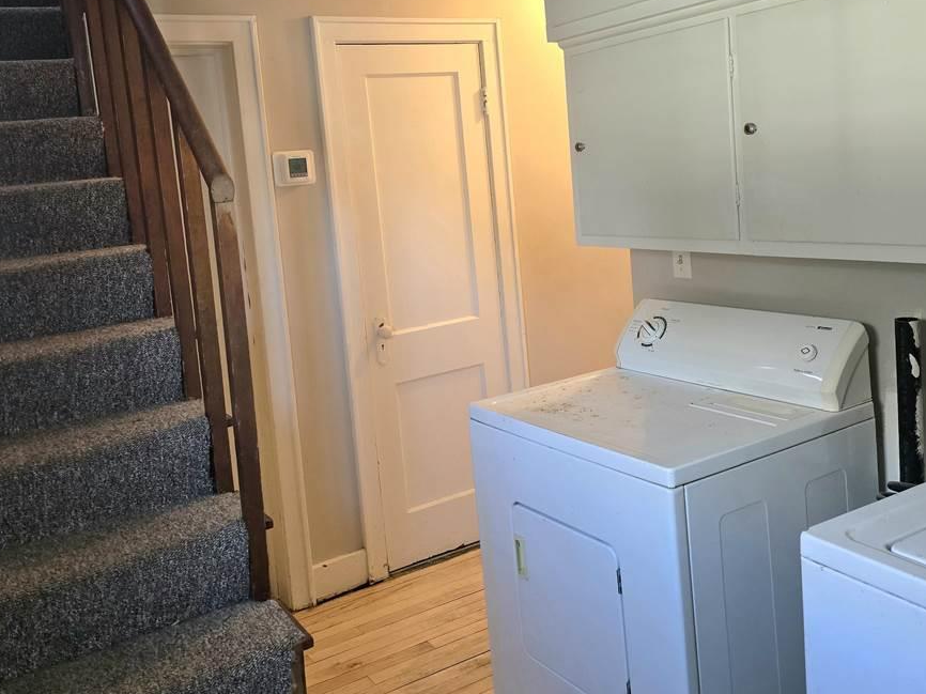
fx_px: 909
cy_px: 275
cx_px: 462
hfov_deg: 54.0
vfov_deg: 41.6
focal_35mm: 34
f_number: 1.7
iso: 800
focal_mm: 6.3
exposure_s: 1/120
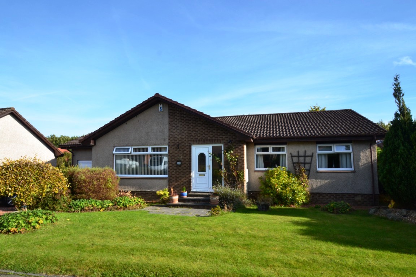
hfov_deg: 85.4
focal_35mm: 20
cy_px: 138
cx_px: 208
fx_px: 225
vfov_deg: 63.2
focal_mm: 13
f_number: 10
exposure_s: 1/250
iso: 400
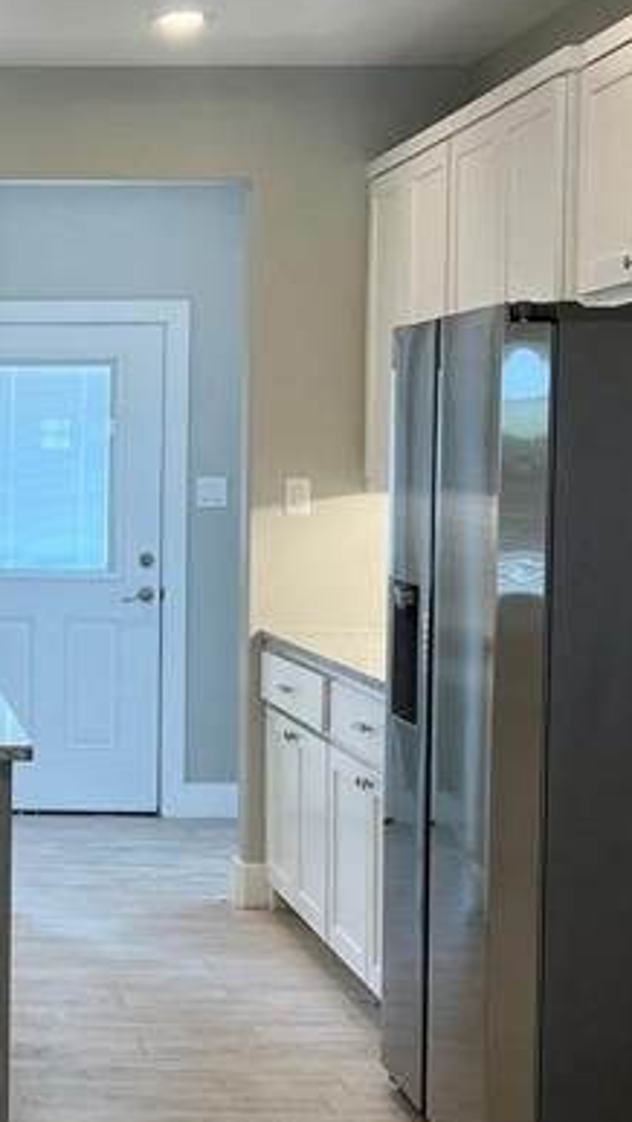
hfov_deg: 15.3
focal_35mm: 75
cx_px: -191
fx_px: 2232
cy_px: 516
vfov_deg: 28.2
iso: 80
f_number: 1.5
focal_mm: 5.7
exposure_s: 1/120
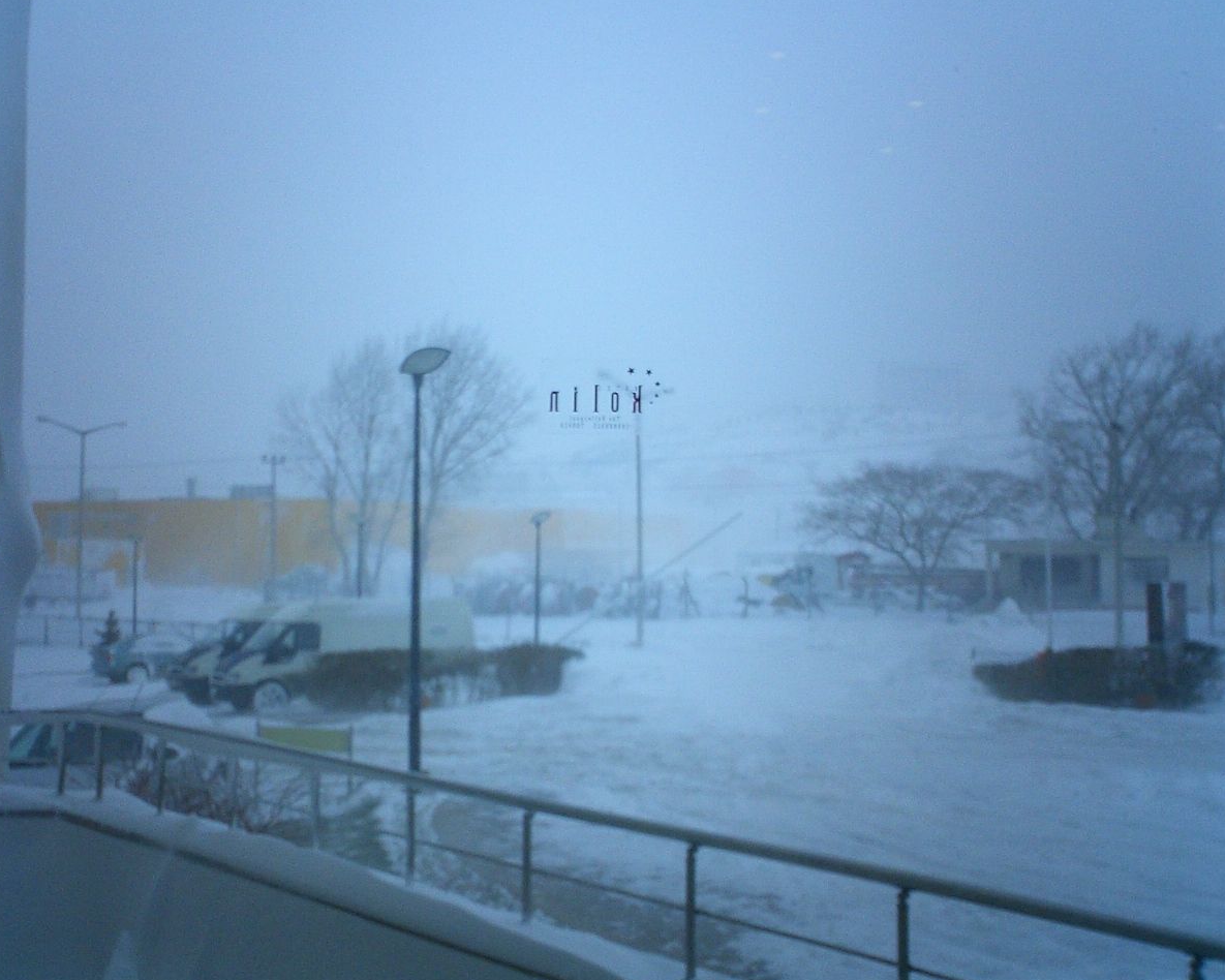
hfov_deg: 46.8
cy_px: 491
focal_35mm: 39
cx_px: 583
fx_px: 1414
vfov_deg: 38.2
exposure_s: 1/320
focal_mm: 5.6
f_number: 3.5
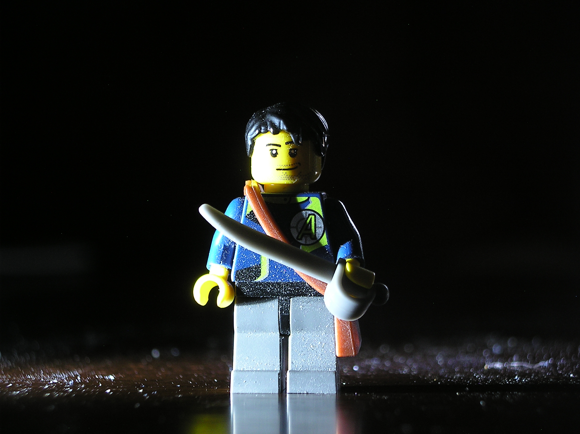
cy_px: 217
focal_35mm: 114
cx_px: 290
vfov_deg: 13.0
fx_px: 1908
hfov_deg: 17.3
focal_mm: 23.8
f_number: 4
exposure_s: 1
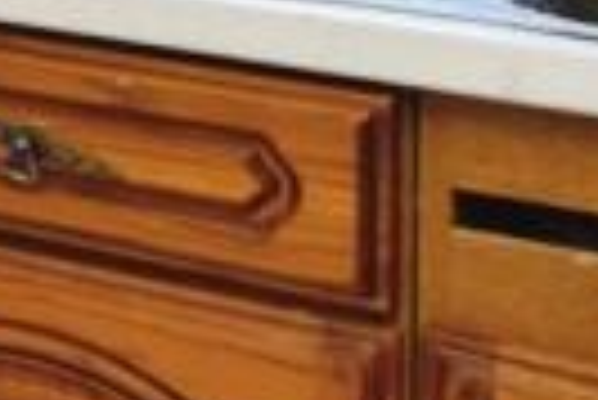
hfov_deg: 12.0
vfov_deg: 10.2
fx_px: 2045
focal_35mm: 123
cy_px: -443
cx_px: -998
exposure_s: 1/40
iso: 400
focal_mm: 16
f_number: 7.1
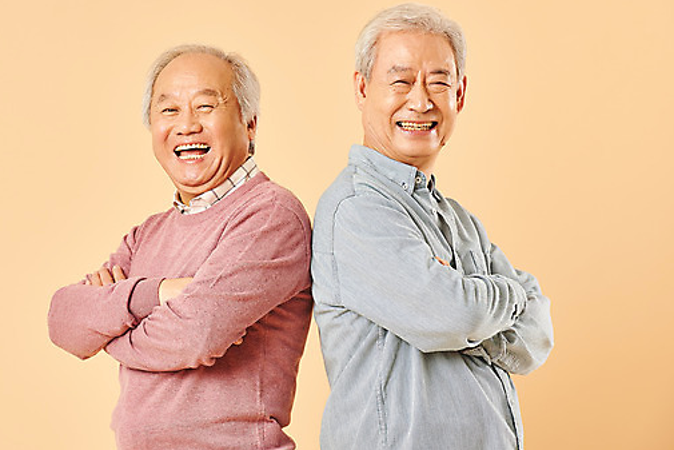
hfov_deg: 11.5
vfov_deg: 7.7
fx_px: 3333
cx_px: 285
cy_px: 220
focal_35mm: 178
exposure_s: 1/125
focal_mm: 150
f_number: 8
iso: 100
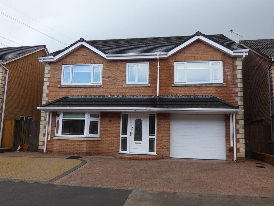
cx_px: 137
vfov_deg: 46.8
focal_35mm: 30
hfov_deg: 60.0
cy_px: 103
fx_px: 237
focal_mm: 5.3
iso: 80
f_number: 3.3
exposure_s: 1/125
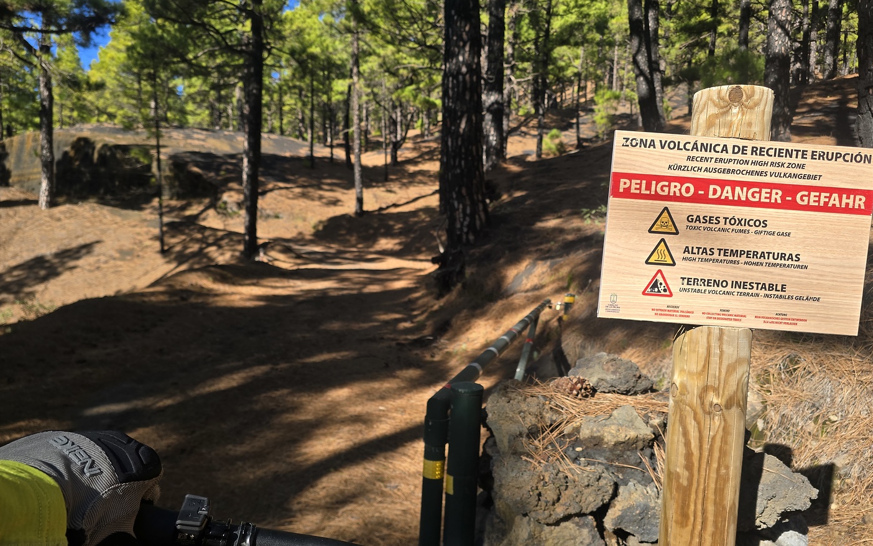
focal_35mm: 25
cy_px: 285
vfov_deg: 49.3
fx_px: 595
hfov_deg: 72.5
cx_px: 439
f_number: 1.7
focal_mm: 6.3
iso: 12
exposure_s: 1/297
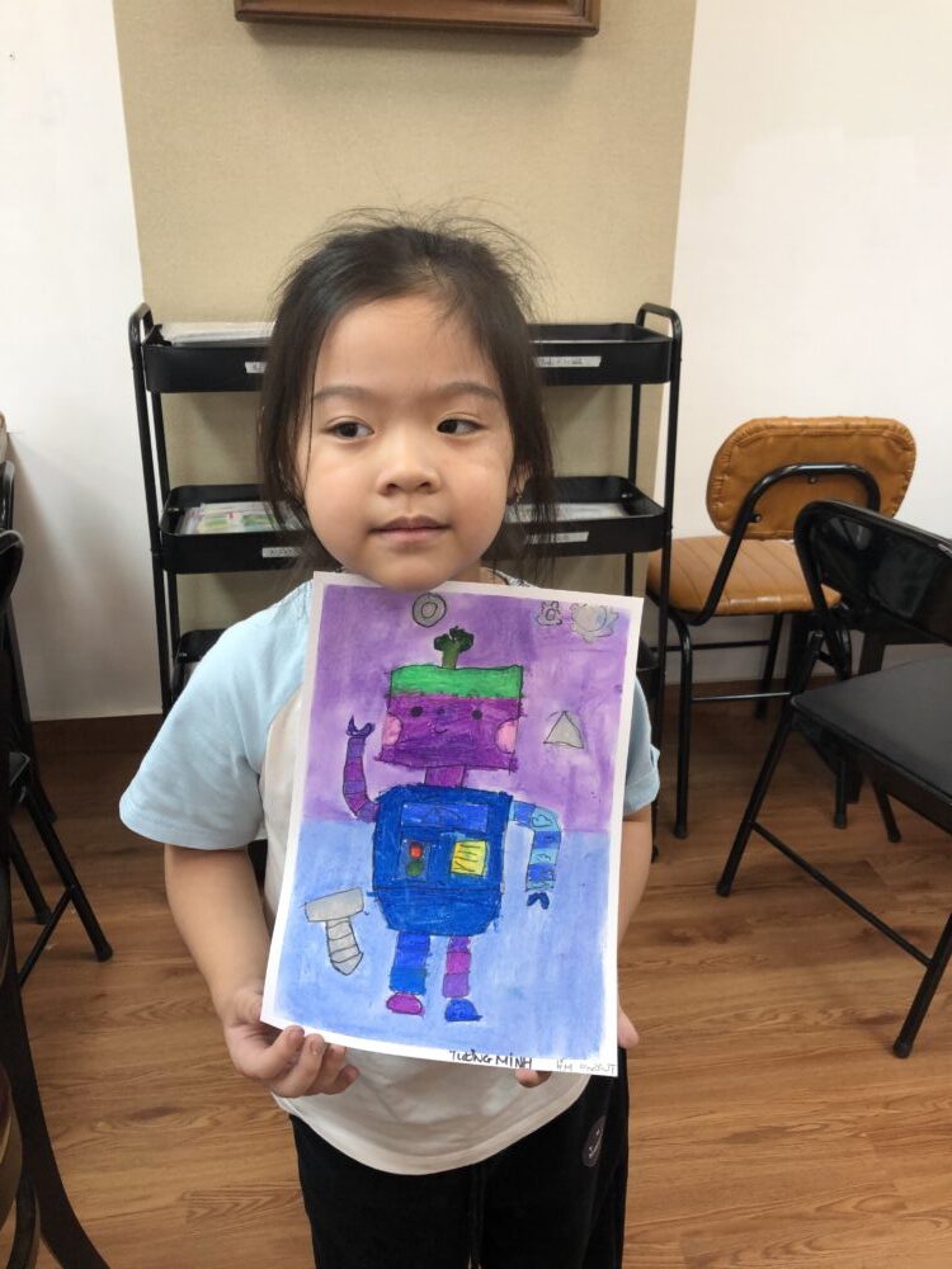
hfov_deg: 49.7
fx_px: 1027
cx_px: 476
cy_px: 634
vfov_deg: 63.4
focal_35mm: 28
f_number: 1.8
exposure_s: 1/120
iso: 64
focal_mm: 3.99
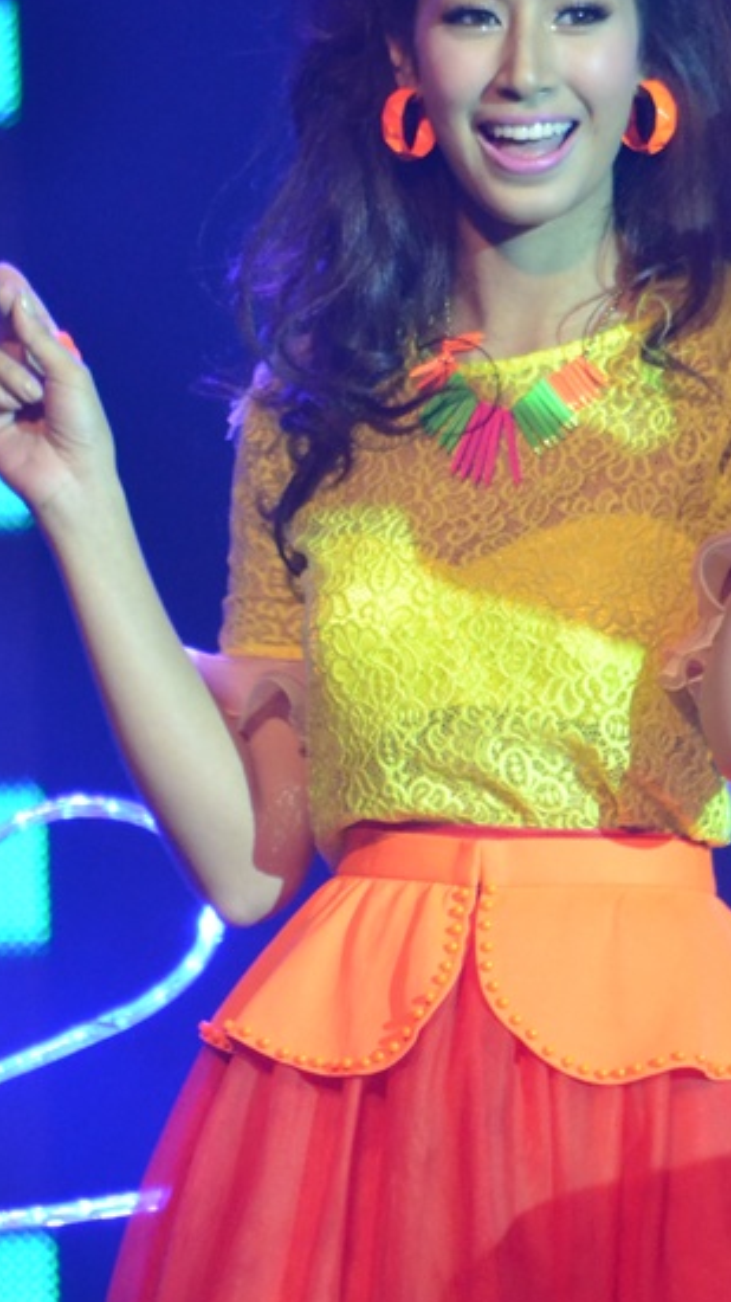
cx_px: 660
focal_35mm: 772
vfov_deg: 2.8
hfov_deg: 1.6
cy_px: 563
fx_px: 26627
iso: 3200
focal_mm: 300
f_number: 5.6
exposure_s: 1/160
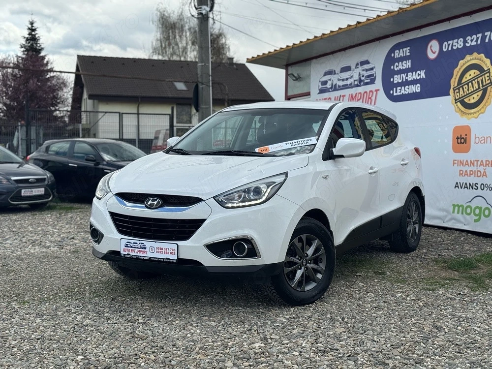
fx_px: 682
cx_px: 246
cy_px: 184
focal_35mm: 48
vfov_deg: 30.3
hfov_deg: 39.7
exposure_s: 1/2959
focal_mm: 6.76
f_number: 1.78
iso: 64
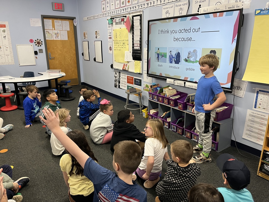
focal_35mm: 26
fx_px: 202
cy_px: 101
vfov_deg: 53.1
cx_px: 134
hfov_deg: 67.3
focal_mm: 5.1
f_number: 1.6
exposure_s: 1/60
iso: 160
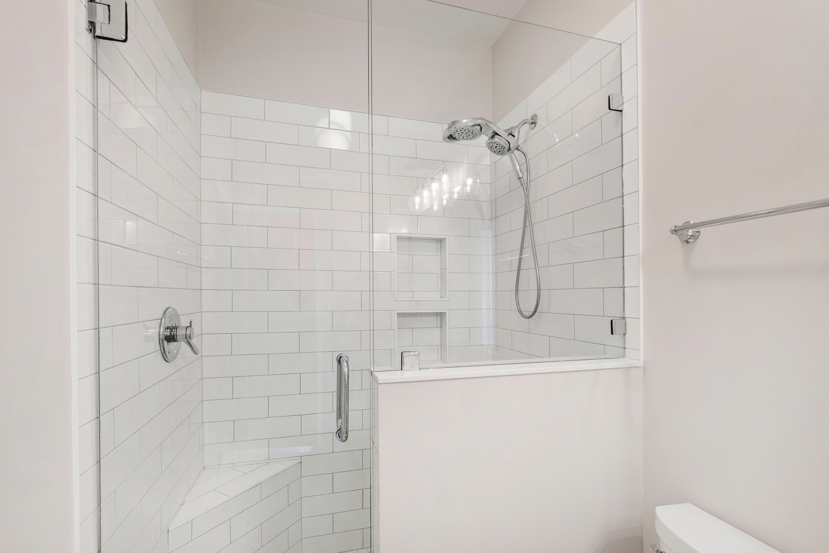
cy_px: 276
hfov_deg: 100.4
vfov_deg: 77.3
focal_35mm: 15
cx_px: 414
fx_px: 345
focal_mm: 10
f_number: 8
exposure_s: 1/2.5
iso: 100
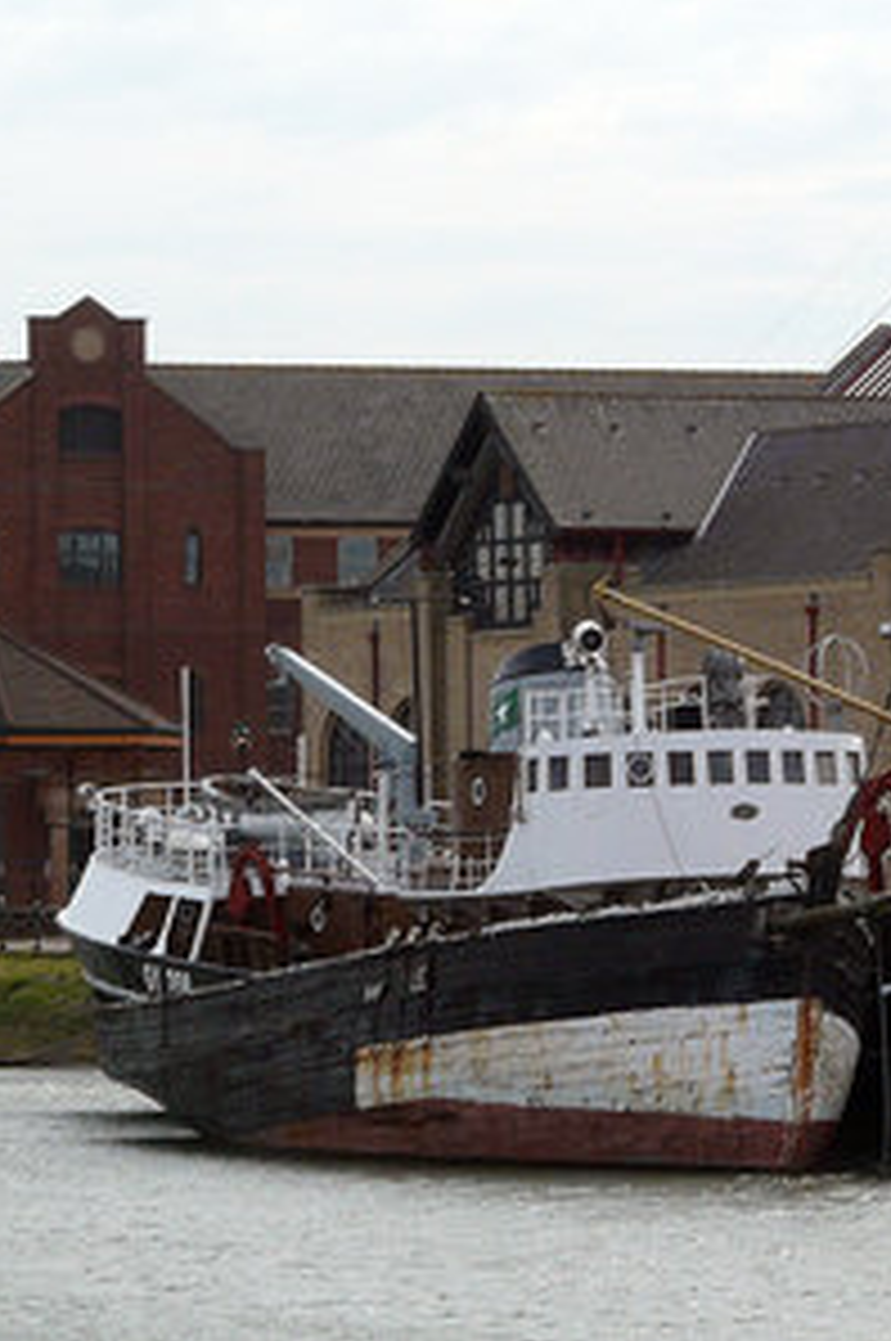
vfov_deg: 7.9
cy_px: 670
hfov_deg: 5.3
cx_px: 842
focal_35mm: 260
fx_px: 9674
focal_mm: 19.2
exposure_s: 1/500
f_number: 5.6
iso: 100
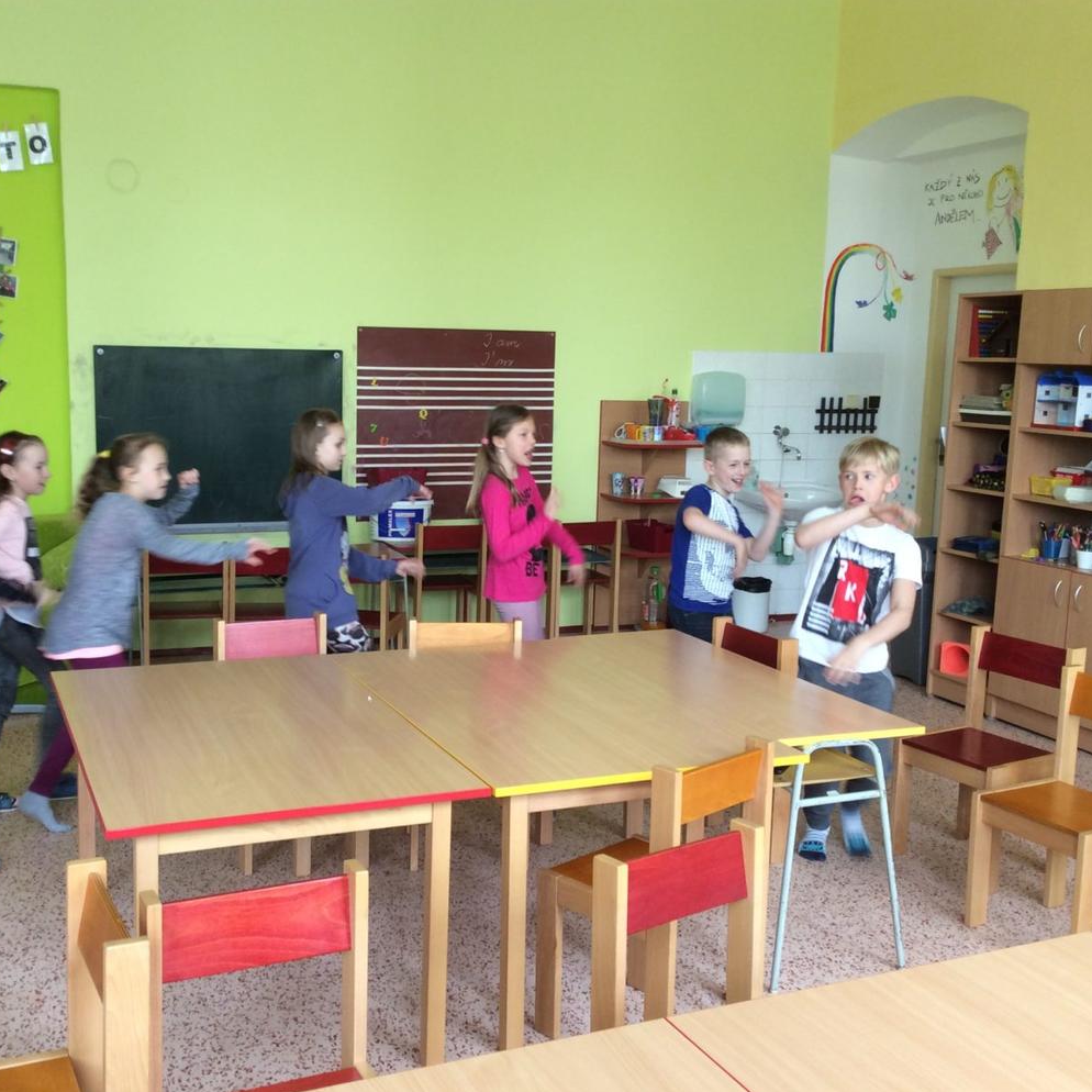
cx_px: 461
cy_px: 547
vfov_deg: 43.9
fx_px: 1356
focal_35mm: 38
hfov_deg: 43.7
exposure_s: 1/25
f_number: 2.4
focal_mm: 3.3
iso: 40
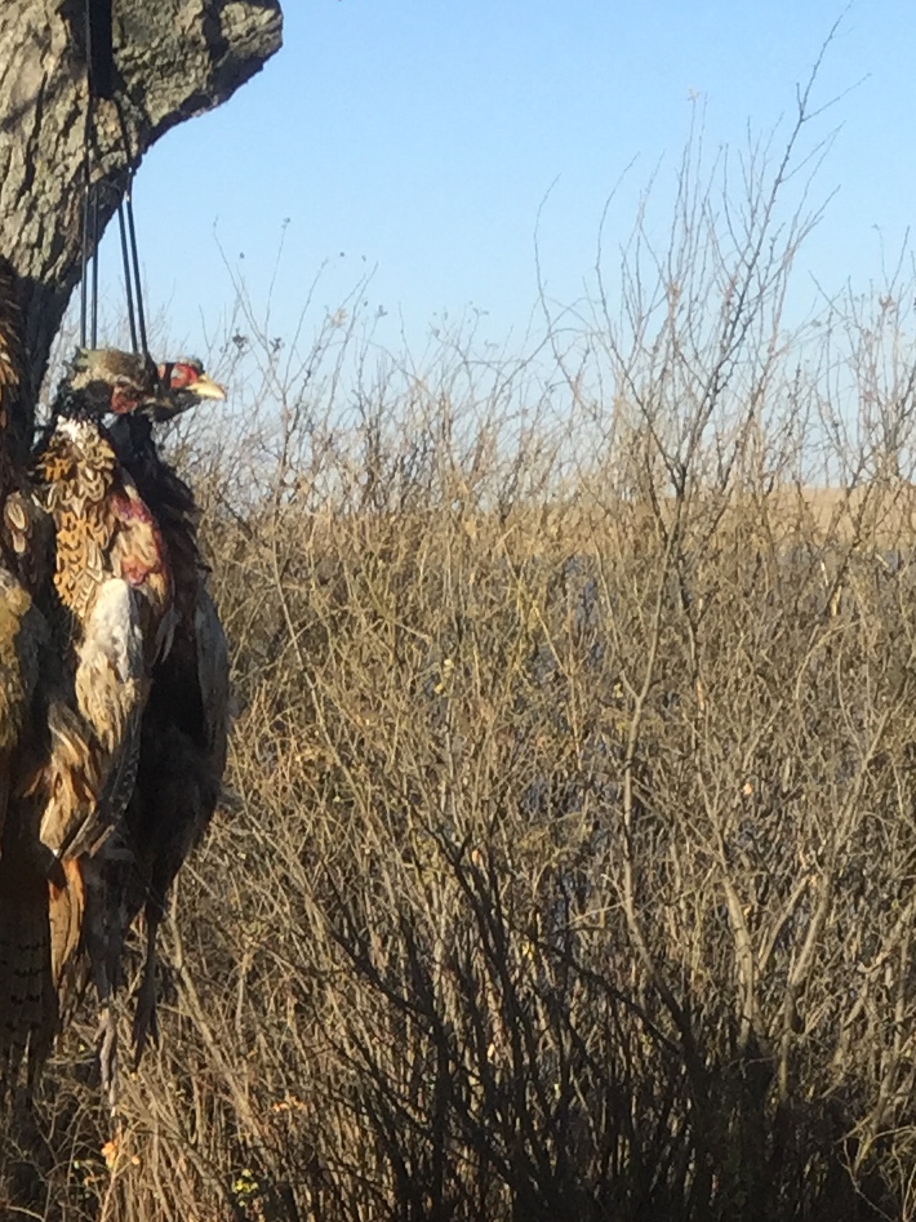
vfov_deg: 17.8
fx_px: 3529
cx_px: -415
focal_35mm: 100
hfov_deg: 14.0
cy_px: 1765
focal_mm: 4.15
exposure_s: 1/1068
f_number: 2.2
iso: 32
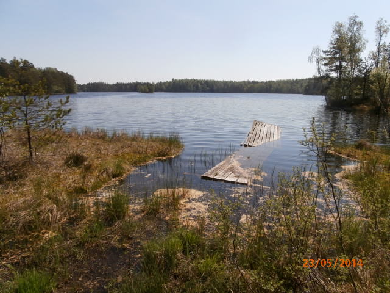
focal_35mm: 24
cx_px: 195
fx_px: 270
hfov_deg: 71.6
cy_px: 146
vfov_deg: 56.8
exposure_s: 1/250
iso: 100
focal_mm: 4.2
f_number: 7.9
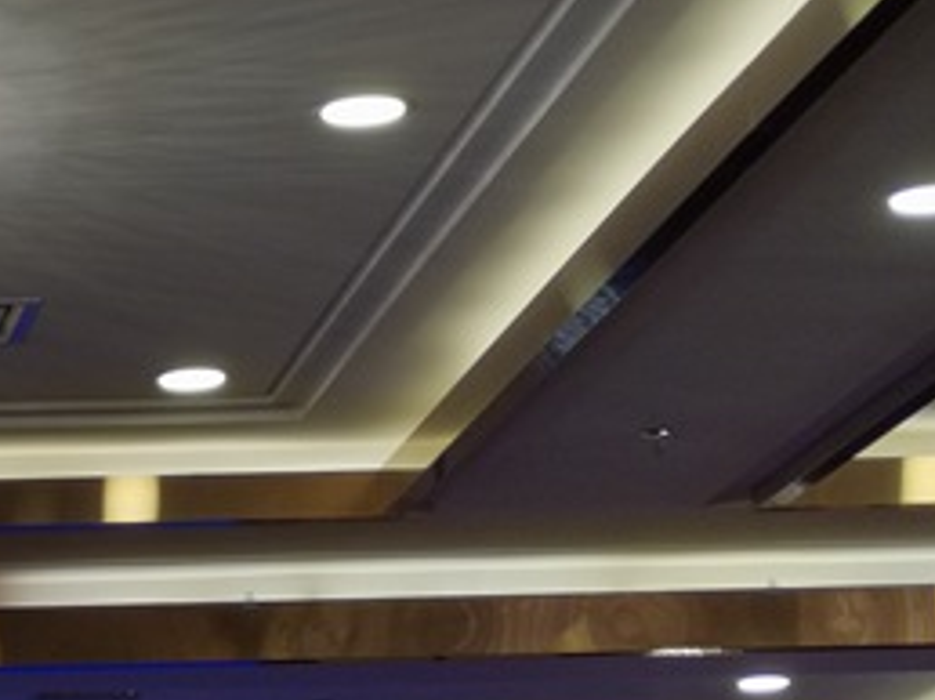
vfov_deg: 9.7
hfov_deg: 12.3
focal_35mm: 152
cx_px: -500
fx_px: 4102
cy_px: 747
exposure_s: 1/100
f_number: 1.8
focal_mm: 5.5
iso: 80
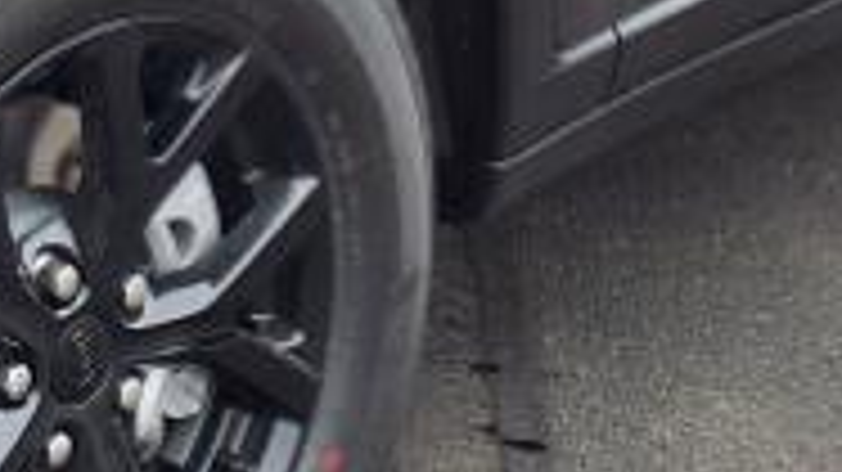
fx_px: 3593
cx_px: 0
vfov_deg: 7.4
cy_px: -238
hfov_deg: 13.2
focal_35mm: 161
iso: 40
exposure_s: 1/556
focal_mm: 3.58
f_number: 1.9
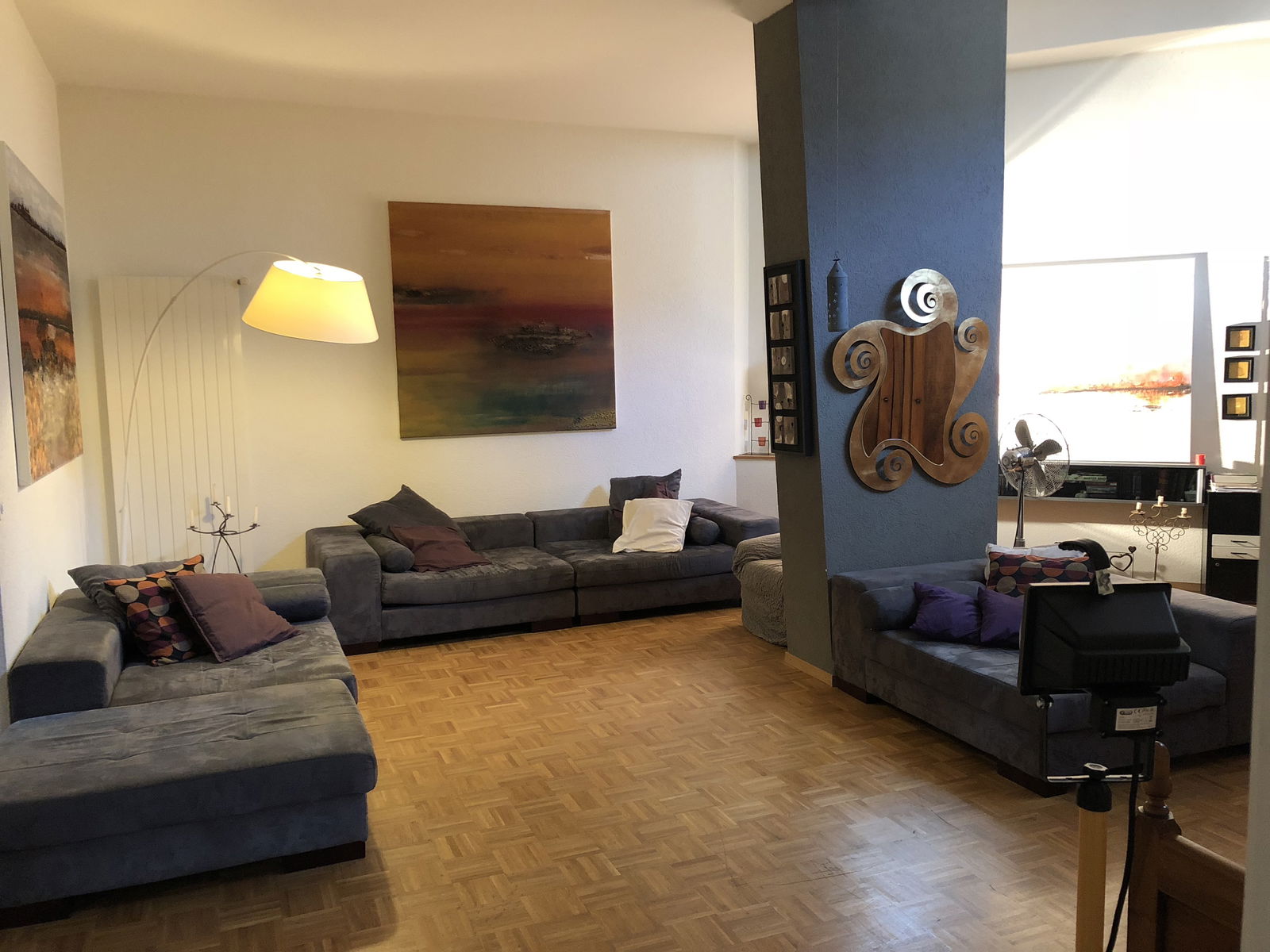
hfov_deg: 63.4
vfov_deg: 49.7
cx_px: 635
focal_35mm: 28
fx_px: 1027
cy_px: 476
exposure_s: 1/17
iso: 100
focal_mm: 4
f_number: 1.8
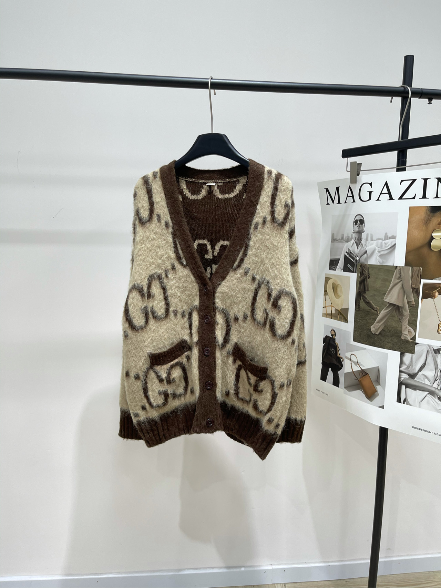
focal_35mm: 26
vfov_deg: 67.3
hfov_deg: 53.1
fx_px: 442
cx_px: 220
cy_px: 294
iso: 80
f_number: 1.6
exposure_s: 1/121
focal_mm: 5.1
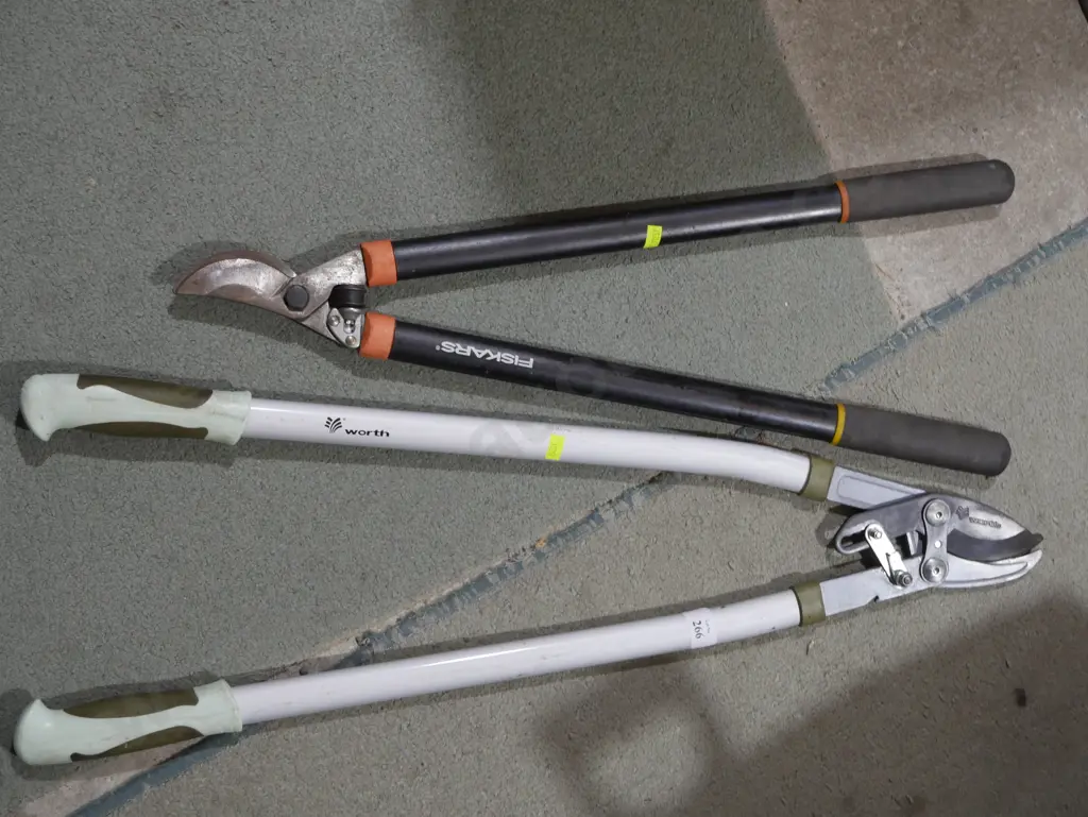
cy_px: 408
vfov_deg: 29.1
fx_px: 1572
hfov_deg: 38.2
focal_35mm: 50
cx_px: 544
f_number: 5.3
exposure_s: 1/60
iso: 640
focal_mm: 25
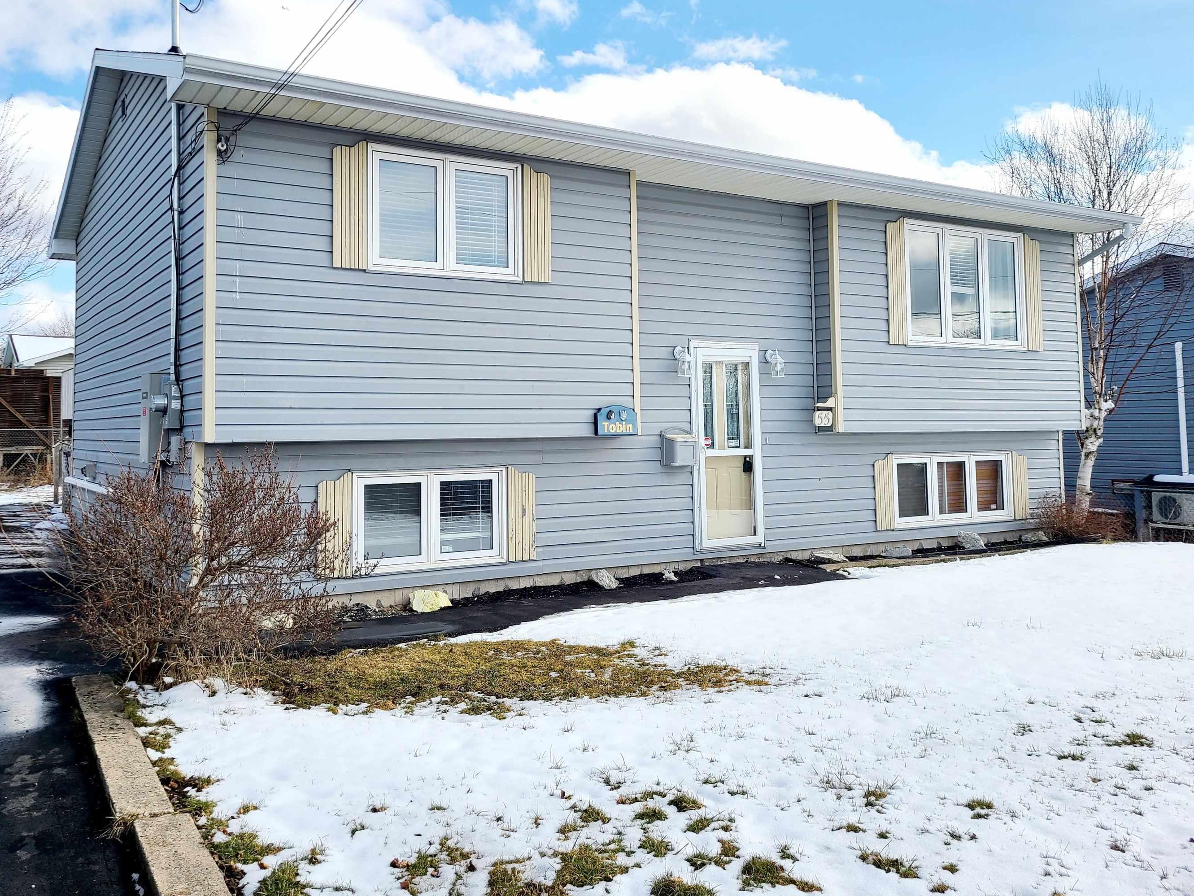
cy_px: 385
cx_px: 528
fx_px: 1035
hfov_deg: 59.8
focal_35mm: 30
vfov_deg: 46.7
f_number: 1.8
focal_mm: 5.4
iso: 40
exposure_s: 1/2000
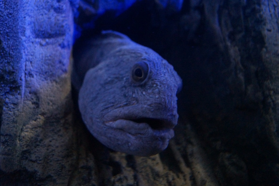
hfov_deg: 62.0
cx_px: 140
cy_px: 93
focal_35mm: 30
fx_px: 232
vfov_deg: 43.5
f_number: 4
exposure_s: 1/25
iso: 3200
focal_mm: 20
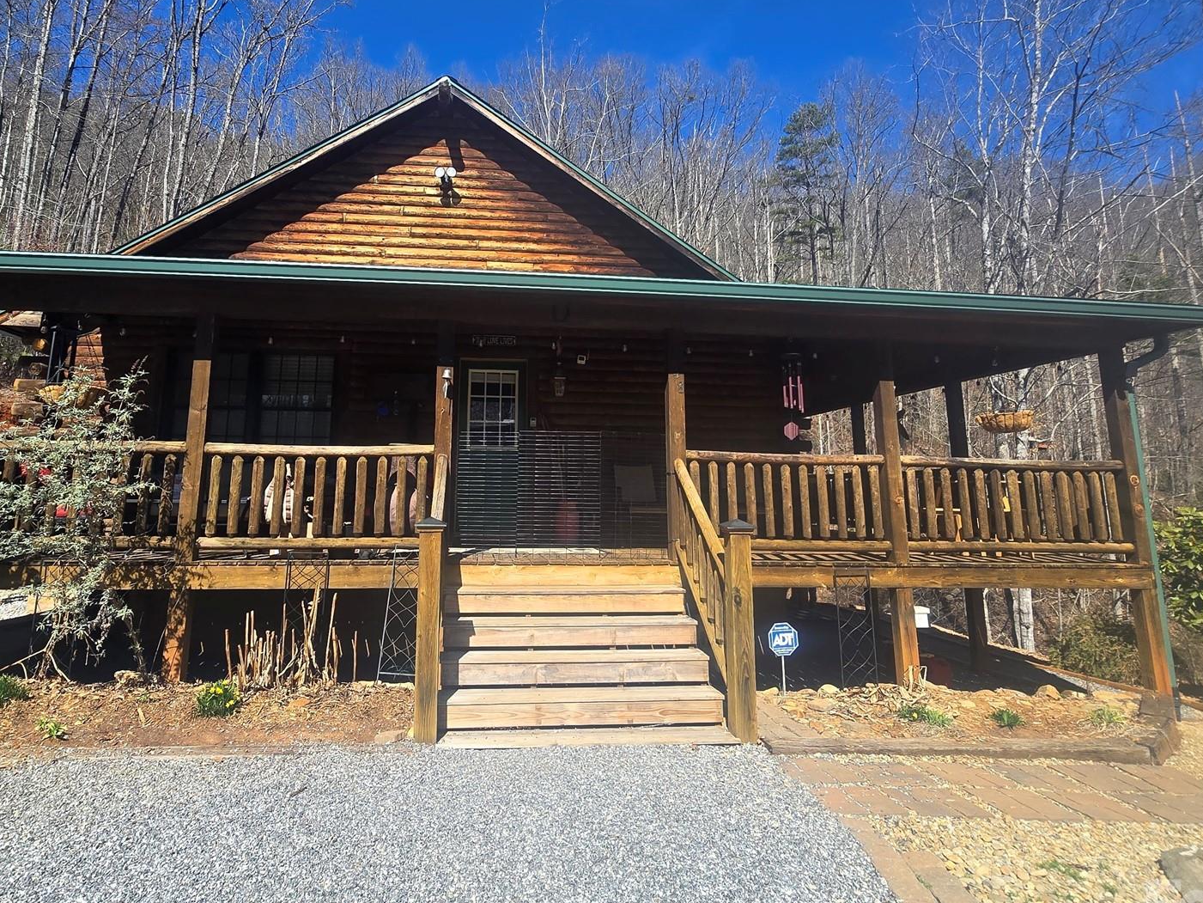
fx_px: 660
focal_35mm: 19
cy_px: 381
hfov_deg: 84.5
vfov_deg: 68.3
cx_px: 550
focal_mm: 2.2
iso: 50
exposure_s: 1/1314
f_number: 2.2
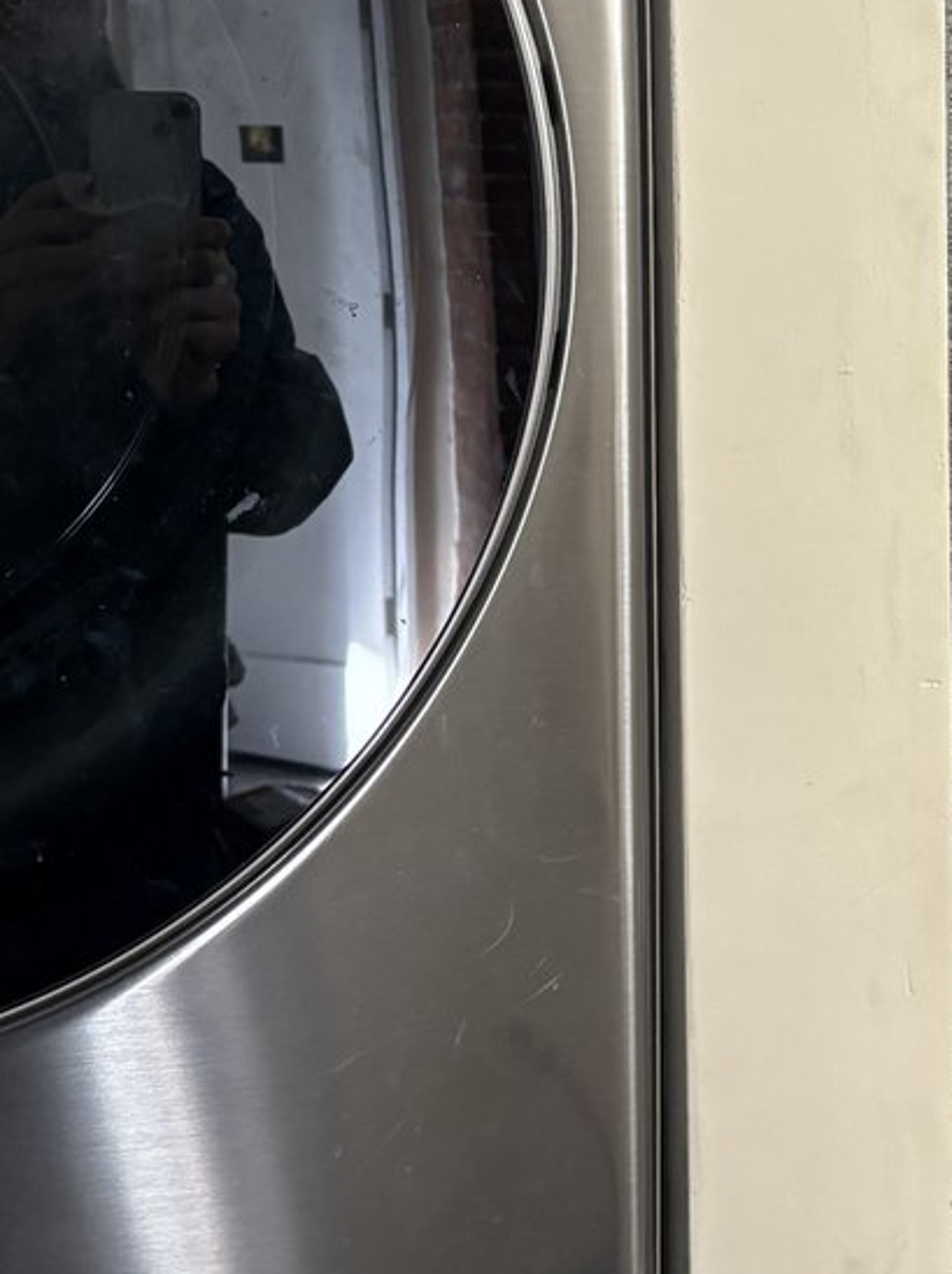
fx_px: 2792
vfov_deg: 25.4
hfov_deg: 19.0
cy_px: 340
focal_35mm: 76
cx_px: 890
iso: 160
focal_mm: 5.96
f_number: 1.6
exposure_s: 1/60
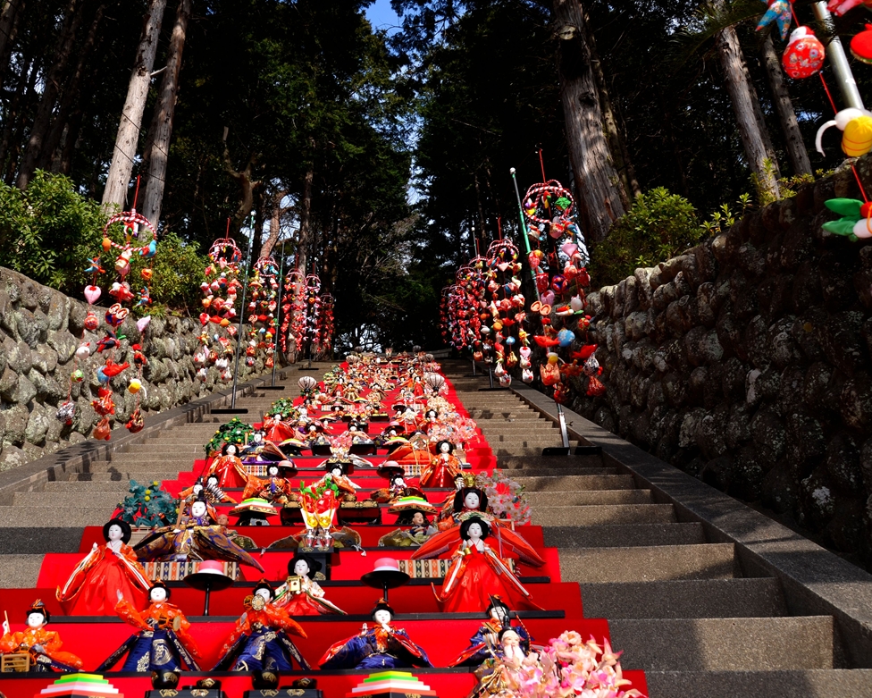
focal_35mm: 38
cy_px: 347
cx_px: 372
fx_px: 981
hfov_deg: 47.8
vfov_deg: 39.2
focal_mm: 22
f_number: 10
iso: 100
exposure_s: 1/200
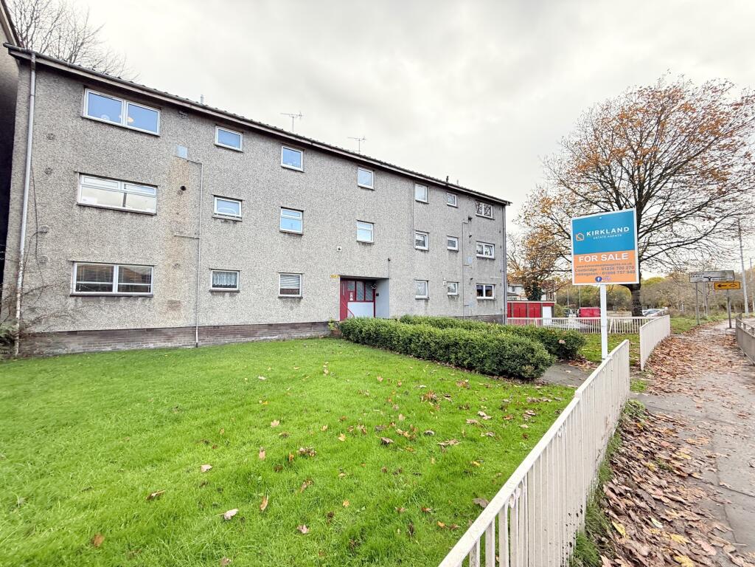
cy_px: 284
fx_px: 305
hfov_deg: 102.1
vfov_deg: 85.7
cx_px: 378
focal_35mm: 14
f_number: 2.2
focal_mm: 2.22
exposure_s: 1/228
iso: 64
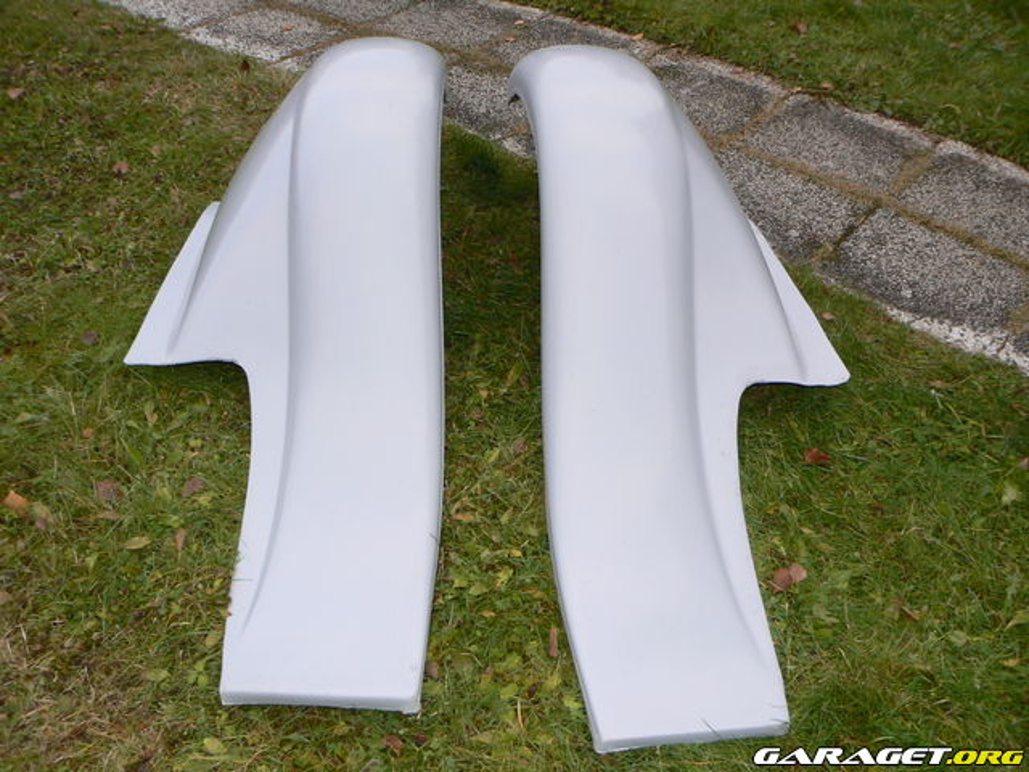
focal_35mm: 36
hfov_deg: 51.4
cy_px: 386
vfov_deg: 39.7
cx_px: 514
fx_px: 1070
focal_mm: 6
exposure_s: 1/60
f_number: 3.2
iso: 80
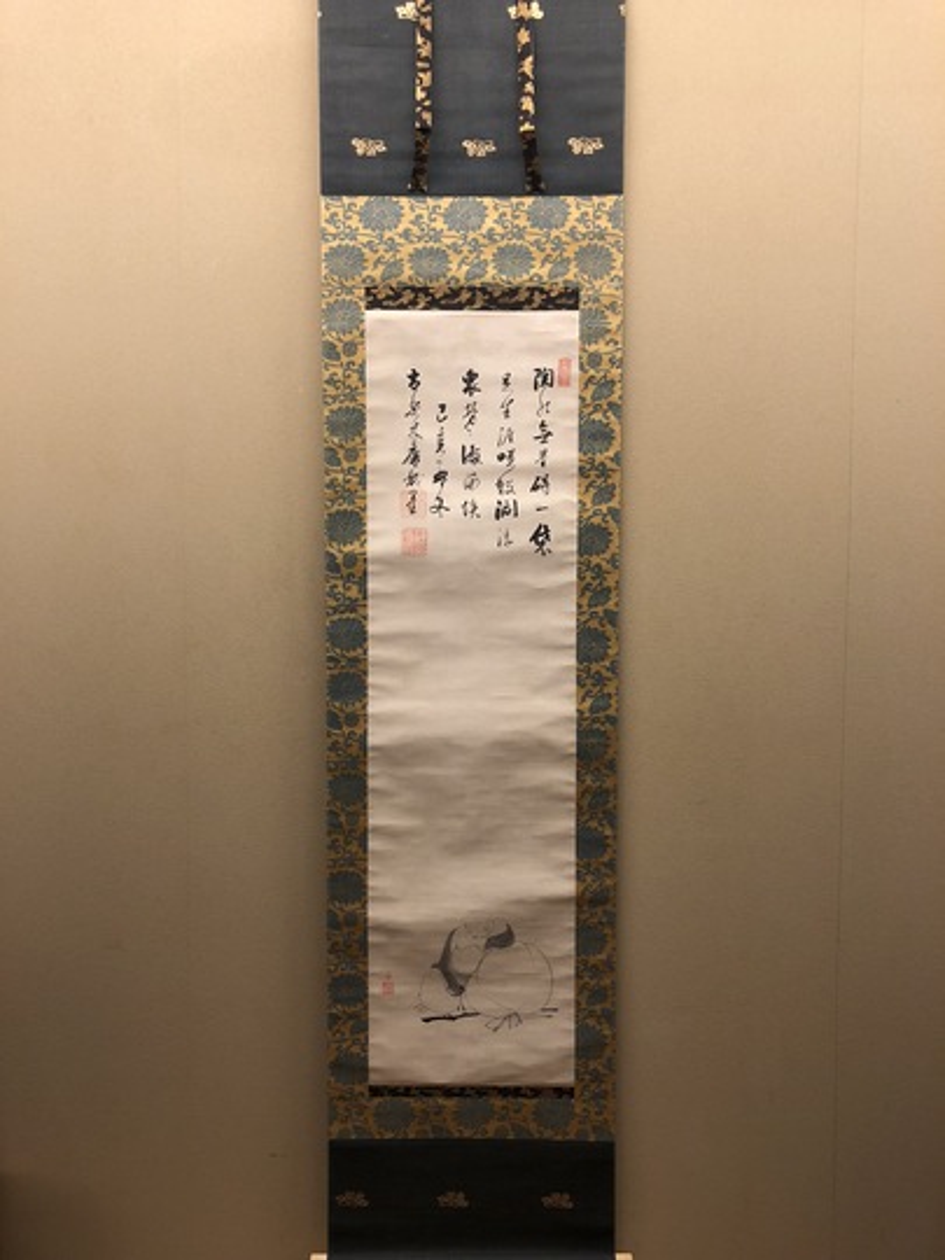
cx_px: 472
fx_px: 1019
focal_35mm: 28
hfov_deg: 49.7
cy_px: 630
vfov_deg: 63.4
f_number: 1.8
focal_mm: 3.99
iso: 32
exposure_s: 1/30
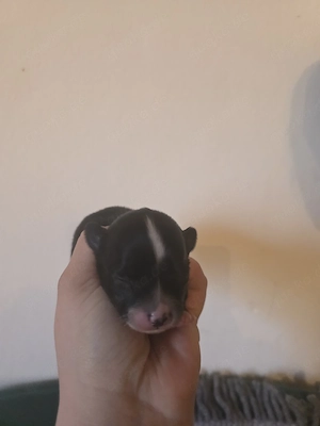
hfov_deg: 58.9
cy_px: 213
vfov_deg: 73.9
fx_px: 283
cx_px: 160
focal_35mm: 23
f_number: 1.7
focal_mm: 6.3
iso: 800
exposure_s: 1/101
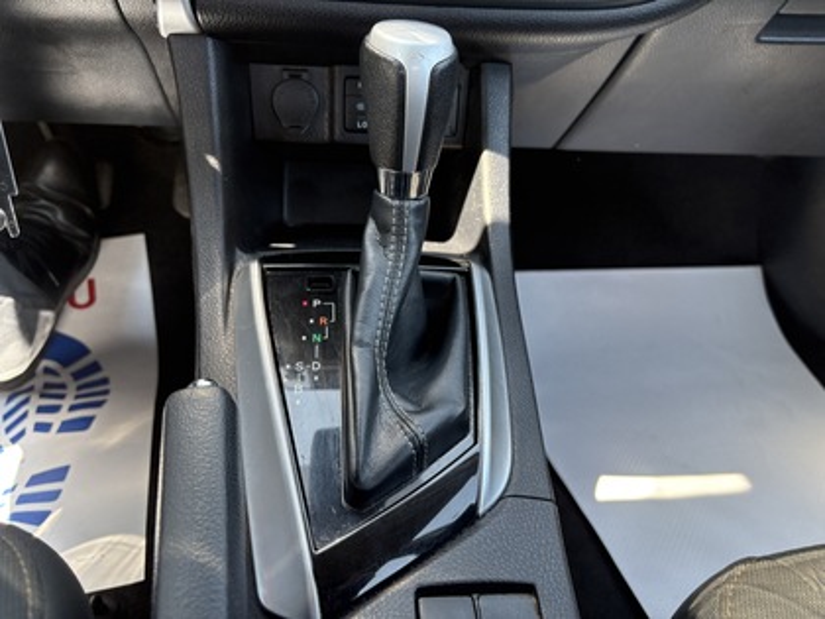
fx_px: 620
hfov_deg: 67.3
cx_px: 412
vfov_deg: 53.1
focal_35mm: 26
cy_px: 310
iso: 80
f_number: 1.6
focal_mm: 5.96
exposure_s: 1/121
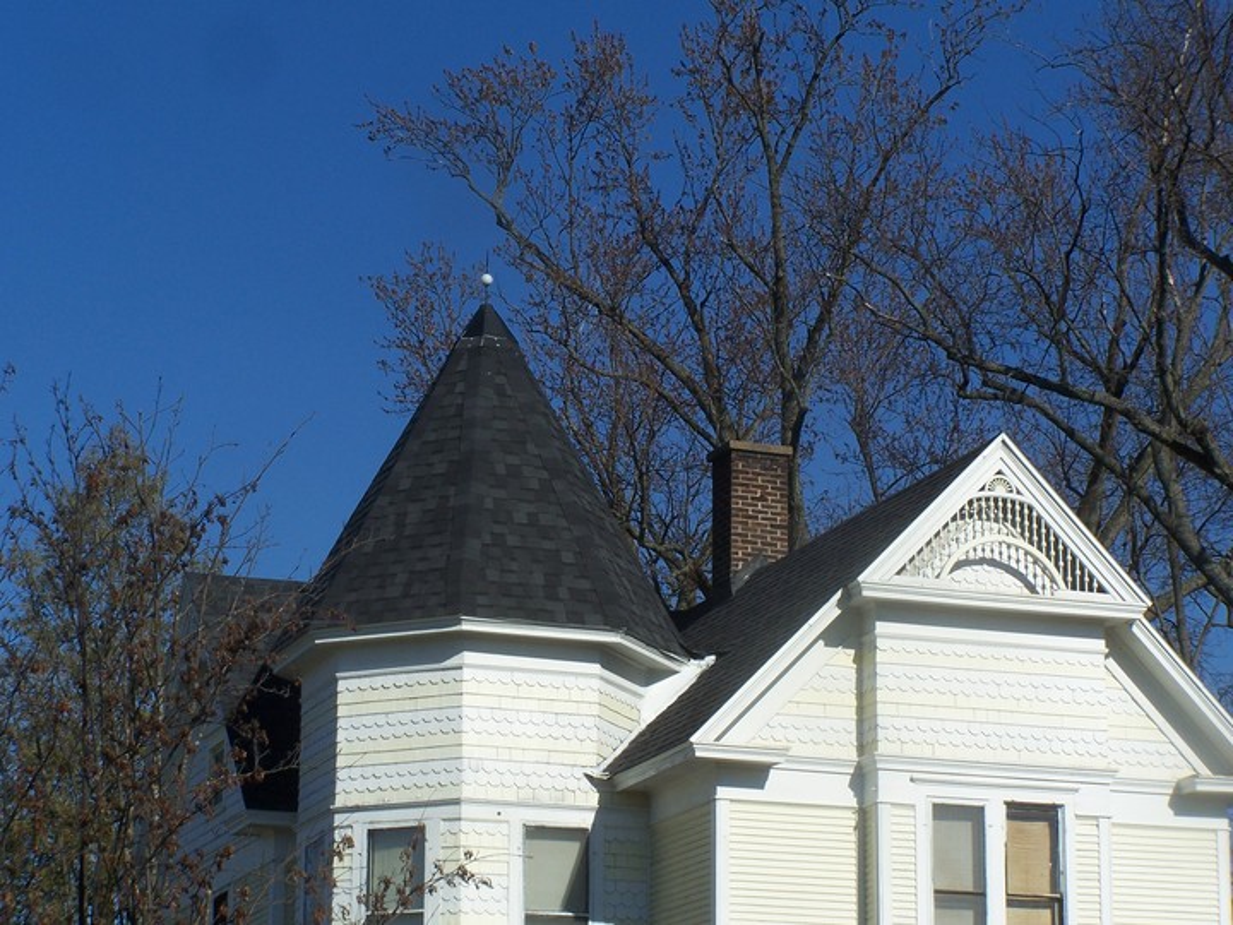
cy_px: 462
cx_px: 616
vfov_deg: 14.1
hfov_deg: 18.7
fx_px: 3740
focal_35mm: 105
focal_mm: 17.5
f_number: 6.3
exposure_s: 1/750
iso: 80
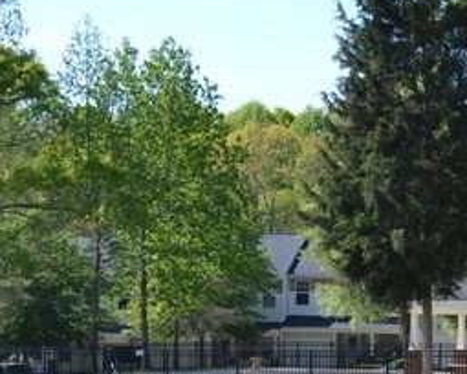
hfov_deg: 16.6
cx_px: 467
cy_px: 309
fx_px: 1562
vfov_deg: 13.6
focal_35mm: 113
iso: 100
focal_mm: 32
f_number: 6.3
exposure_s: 1/160
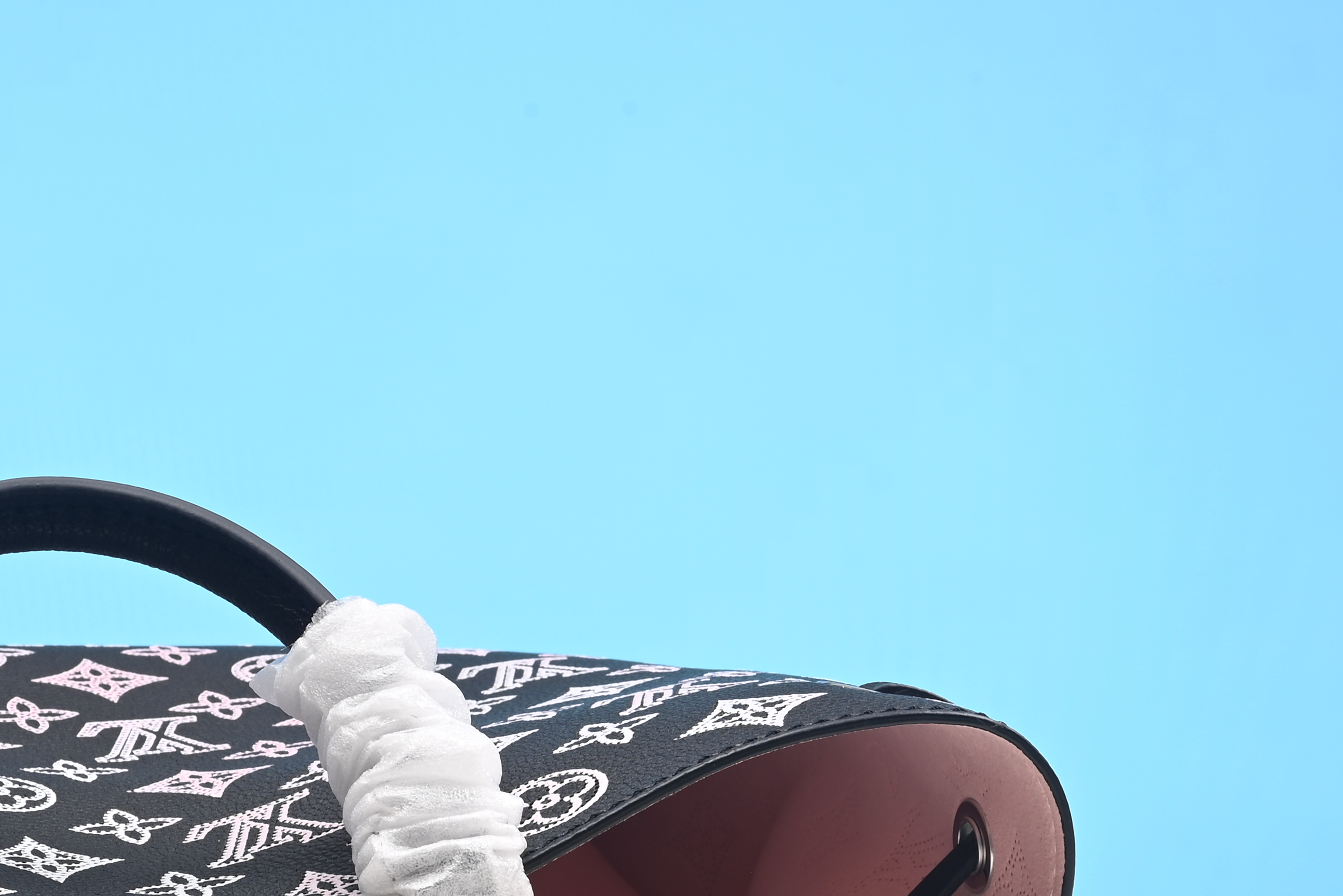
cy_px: 597
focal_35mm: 93
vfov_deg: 14.7
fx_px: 3470
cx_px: 415
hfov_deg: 21.8
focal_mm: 40
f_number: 16
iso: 100
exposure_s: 1/2
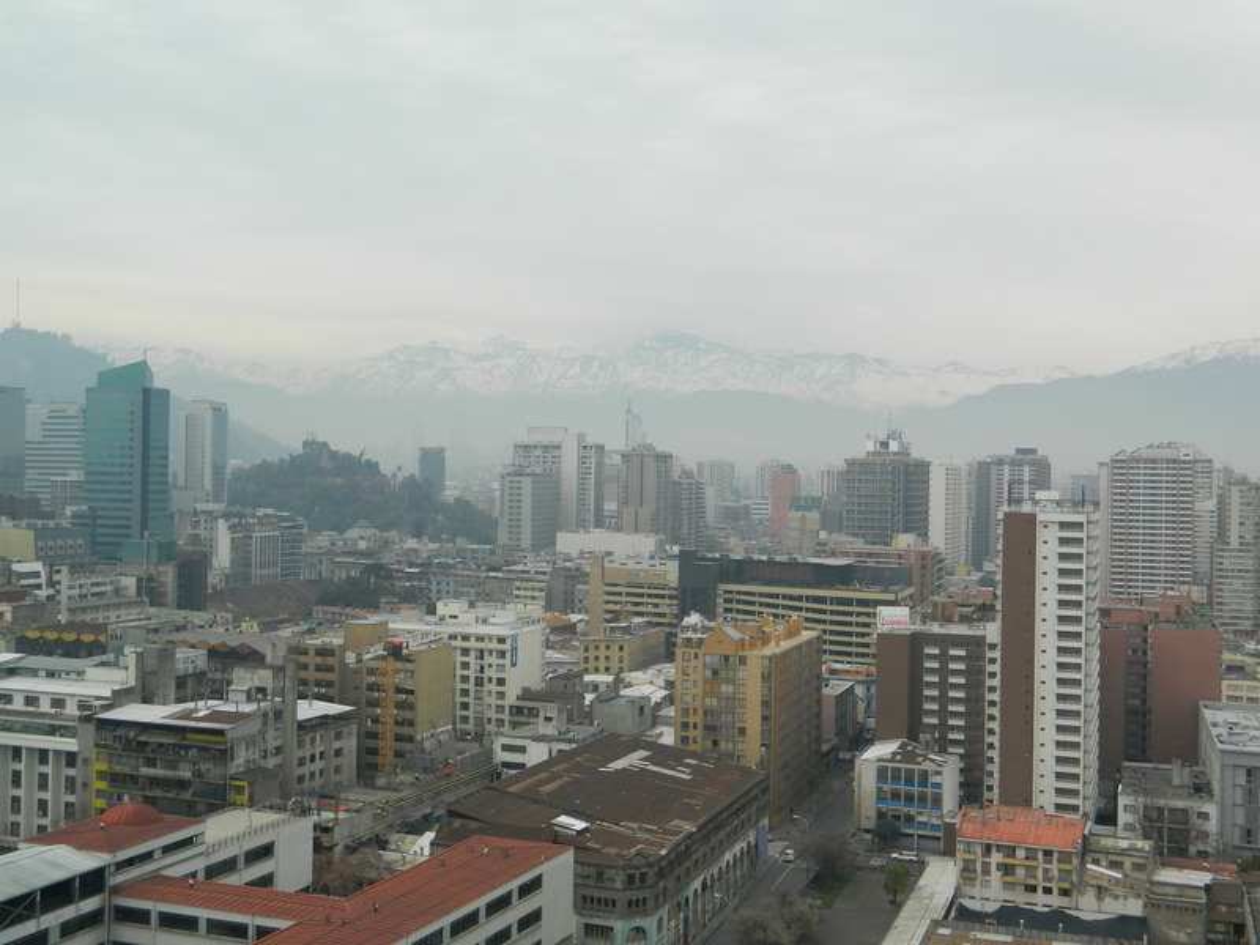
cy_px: 472
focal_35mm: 41
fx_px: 1492
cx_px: 630
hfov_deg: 45.8
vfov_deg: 35.1
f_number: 3.5
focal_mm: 7.3
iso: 80
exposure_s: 1/400
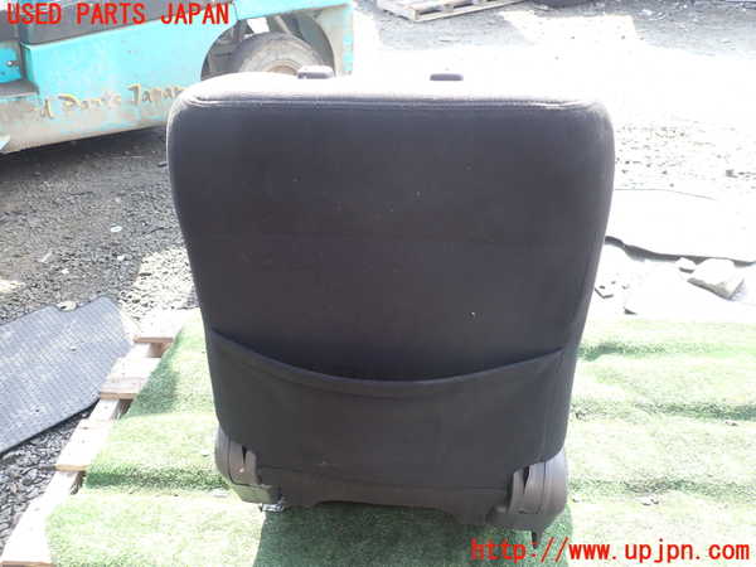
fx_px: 546
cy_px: 284
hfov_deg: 69.4
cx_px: 378
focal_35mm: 25
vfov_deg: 54.9
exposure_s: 1/80
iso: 100
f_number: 2.8
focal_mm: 4.5
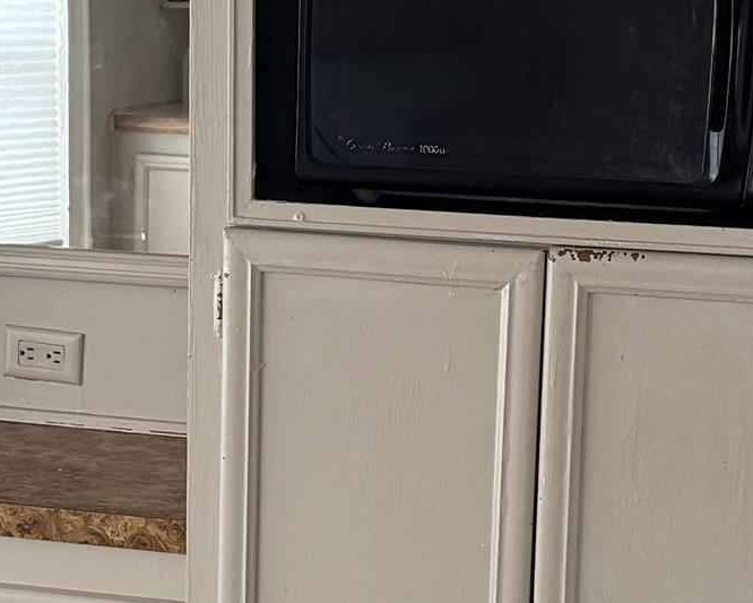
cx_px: 322
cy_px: 398
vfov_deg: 14.2
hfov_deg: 17.8
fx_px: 2407
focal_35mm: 108
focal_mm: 6.76
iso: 200
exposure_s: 1/161
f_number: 1.78
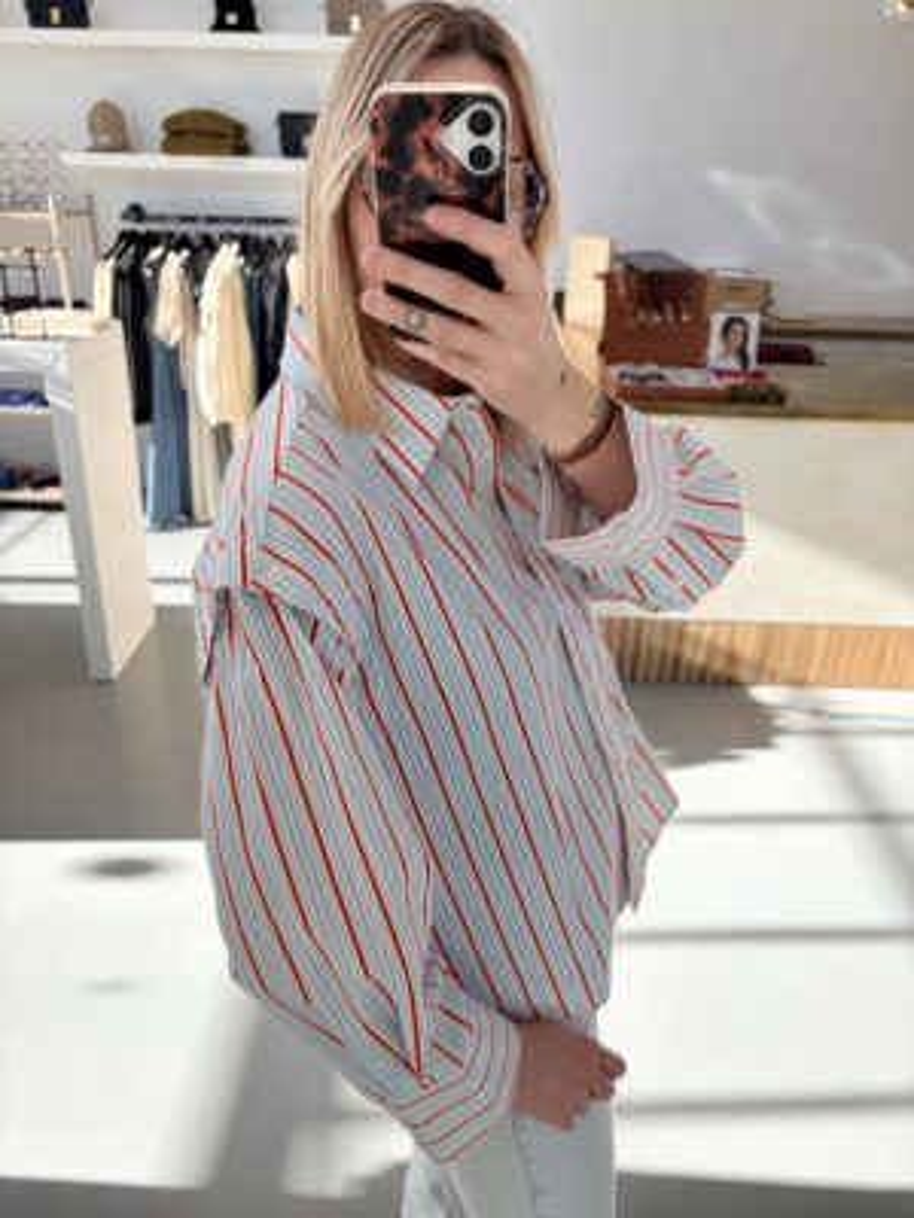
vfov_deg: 67.3
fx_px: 915
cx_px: 457
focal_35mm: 26
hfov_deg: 53.1
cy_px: 609
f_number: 1.6
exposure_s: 1/136
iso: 32
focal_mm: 5.96
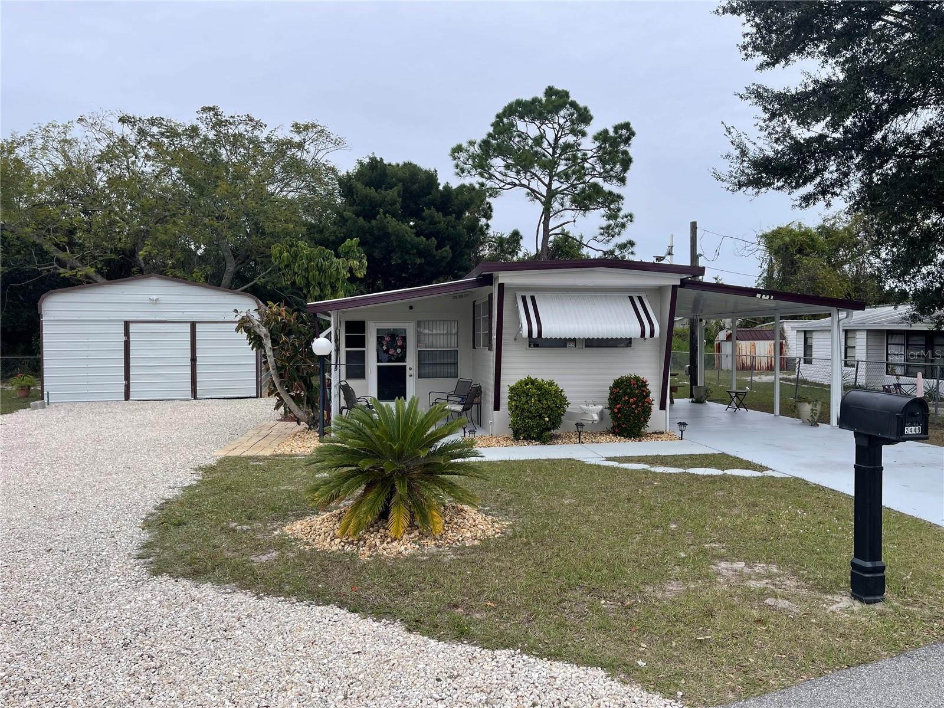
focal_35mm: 25
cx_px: 472
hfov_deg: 69.4
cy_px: 354
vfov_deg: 54.9
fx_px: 682
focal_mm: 5.1
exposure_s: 1/1130
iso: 32
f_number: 1.6
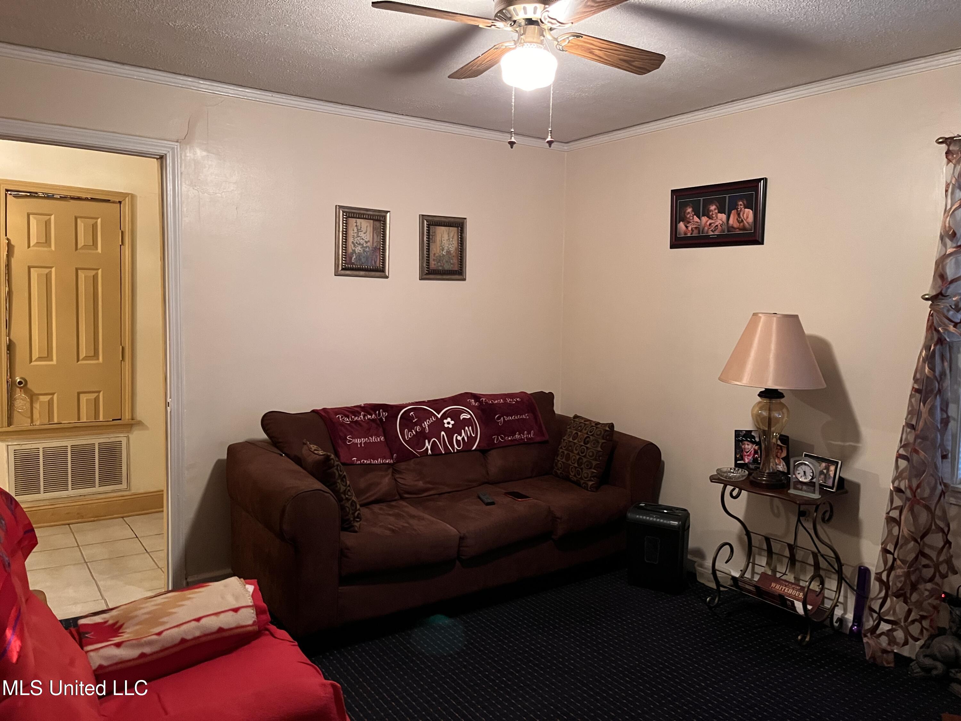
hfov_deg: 67.3
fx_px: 722
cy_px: 360
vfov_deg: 53.1
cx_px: 480
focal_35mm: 26
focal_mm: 5.1
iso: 500
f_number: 1.6
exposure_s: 1/30
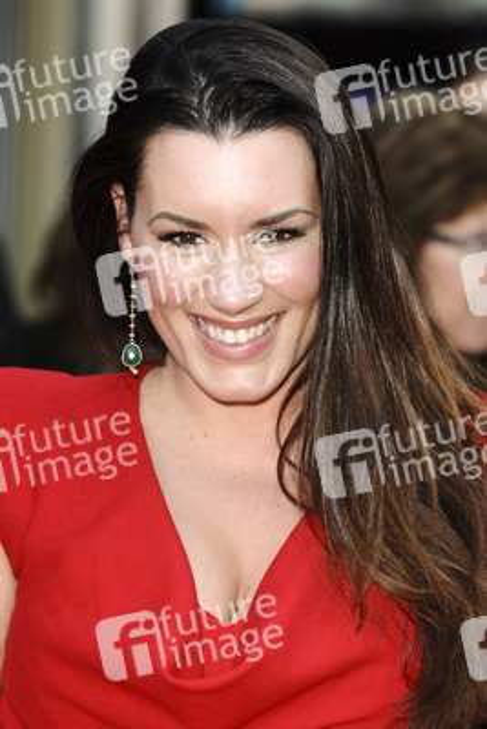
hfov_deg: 7.6
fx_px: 3649
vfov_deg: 11.4
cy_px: 364
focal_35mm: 180
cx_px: 244
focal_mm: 120
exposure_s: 1/200
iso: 320
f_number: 4.5
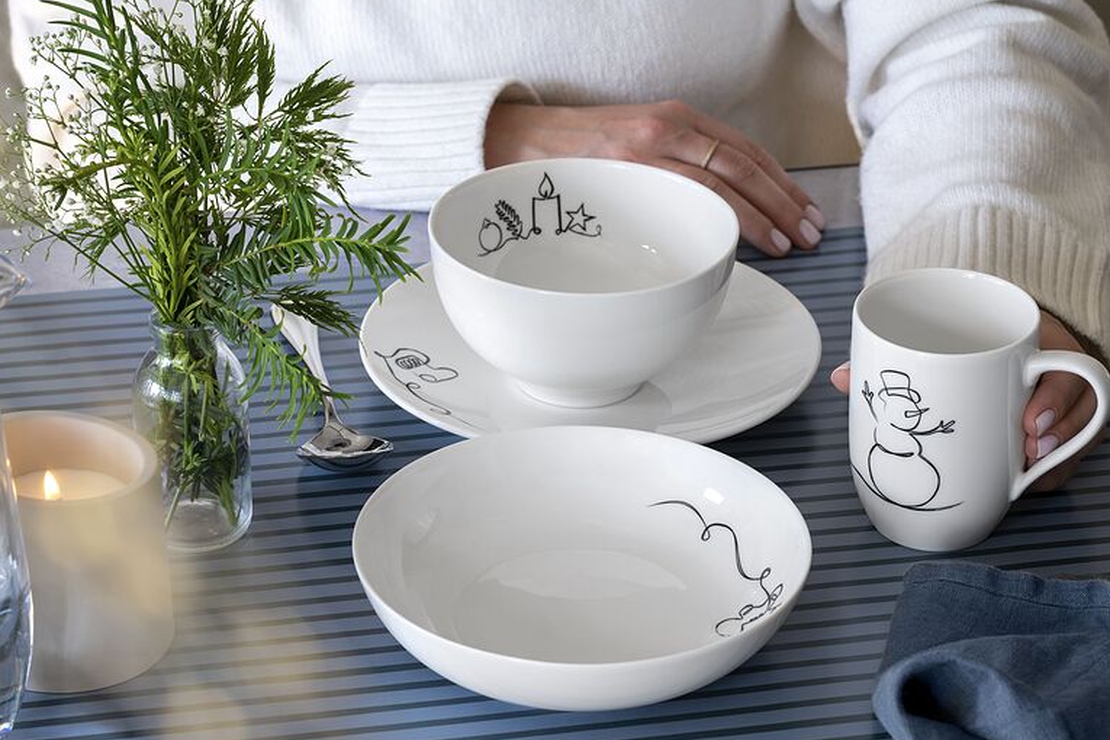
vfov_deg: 11.5
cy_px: 361
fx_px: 3669
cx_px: 500
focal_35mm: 119
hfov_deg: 17.2
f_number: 10
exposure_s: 1/20
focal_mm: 105
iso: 320
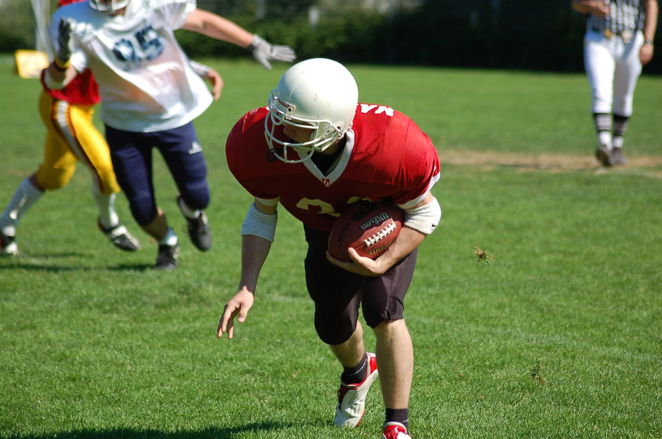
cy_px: 220
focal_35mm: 202
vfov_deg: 6.8
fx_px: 3717
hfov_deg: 10.2
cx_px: 331
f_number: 4.5
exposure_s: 1/1000
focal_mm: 135
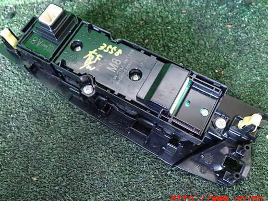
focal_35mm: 35
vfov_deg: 40.7
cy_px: 89
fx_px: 271
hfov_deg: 52.6
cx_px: 132
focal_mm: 5.4
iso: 800
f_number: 2.3
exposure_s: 1/25
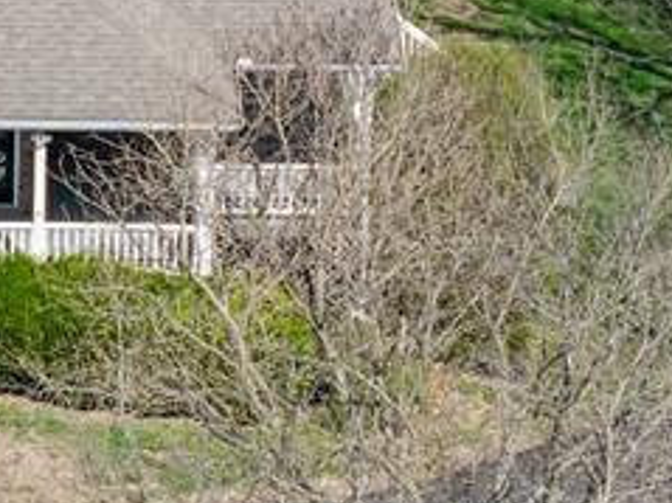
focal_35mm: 300
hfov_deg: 6.6
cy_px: -18
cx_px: -172
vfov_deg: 4.9
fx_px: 5821
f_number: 2.8
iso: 160
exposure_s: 1/1600
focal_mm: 19.35
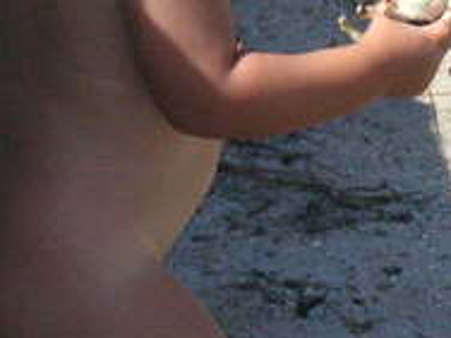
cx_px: 422
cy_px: 125
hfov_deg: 4.4
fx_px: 5811
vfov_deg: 3.3
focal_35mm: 446
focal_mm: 17.1
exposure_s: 1/1000
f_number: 5
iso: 100
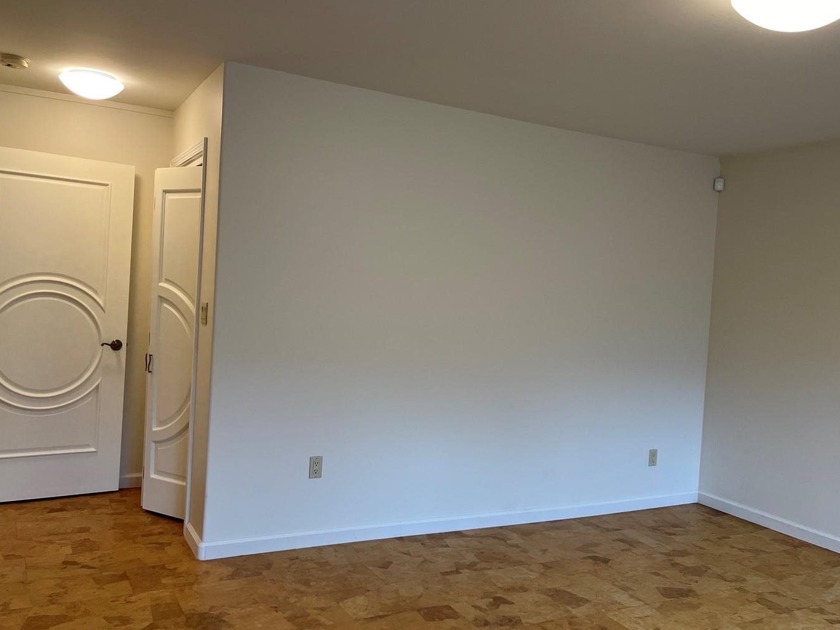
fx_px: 752
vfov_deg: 45.4
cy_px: 310
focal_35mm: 31
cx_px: 434
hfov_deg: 58.3
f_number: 1.6
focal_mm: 5.1
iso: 80
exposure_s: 1/120
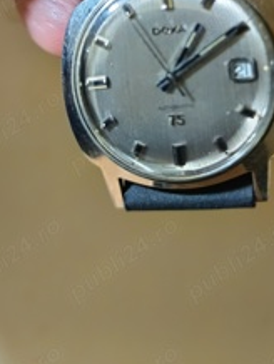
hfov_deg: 32.7
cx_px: 182
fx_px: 463
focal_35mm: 44
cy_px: 32
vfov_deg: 39.6
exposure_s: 1/20
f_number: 1.7
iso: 1771
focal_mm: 5.31
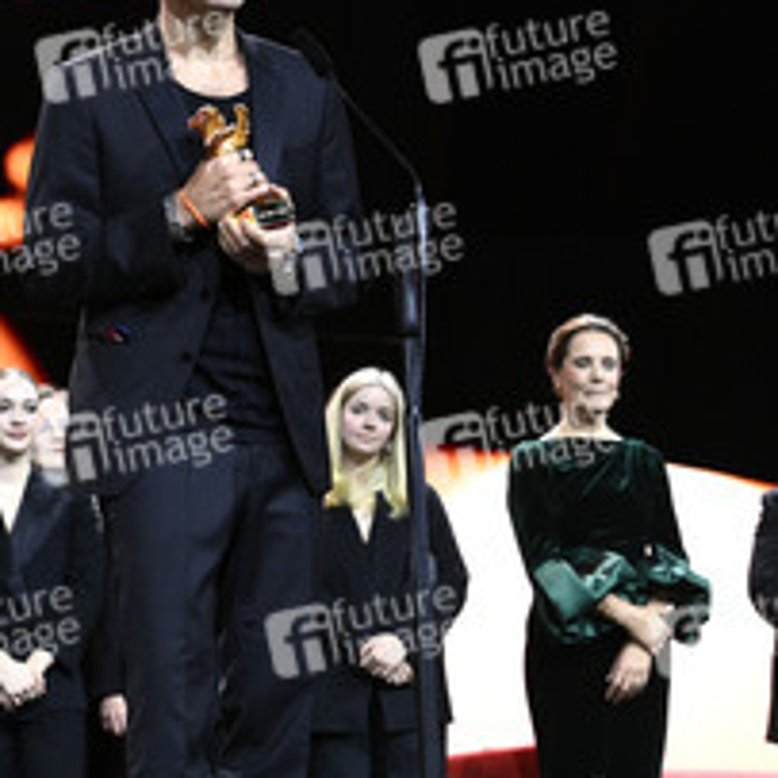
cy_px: 345
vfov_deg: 13.2
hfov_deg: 13.1
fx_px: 3356
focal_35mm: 132
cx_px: 33
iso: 5000
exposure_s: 1/250
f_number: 4.5
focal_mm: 70
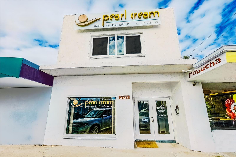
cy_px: 78
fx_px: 98
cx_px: 118
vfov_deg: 77.3
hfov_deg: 100.4
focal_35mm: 15
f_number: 8
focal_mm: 10
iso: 640
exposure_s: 1/2000
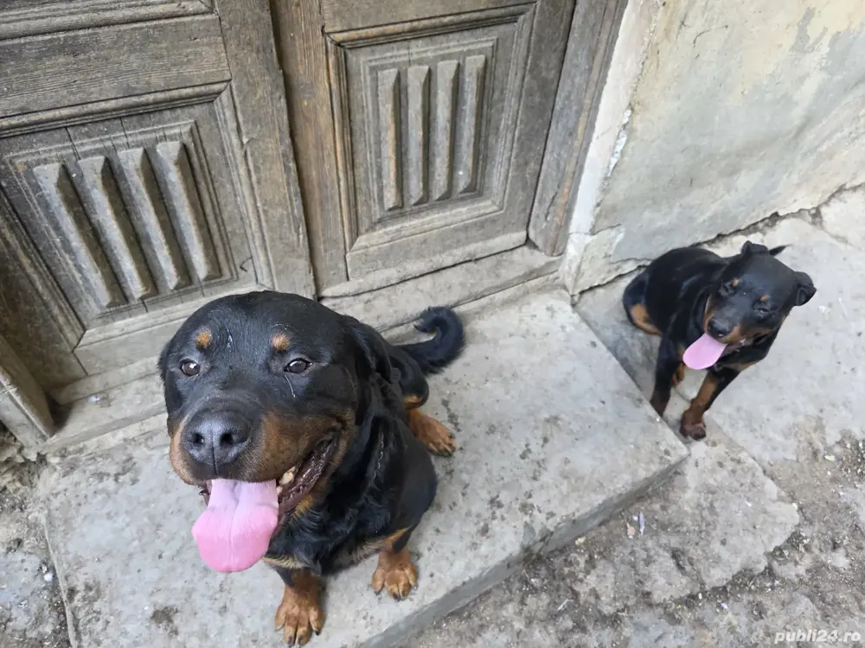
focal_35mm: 23
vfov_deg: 58.9
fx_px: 575
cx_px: 432
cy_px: 324
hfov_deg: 73.9
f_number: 1.7
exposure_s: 1/120
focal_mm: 6.3
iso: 250
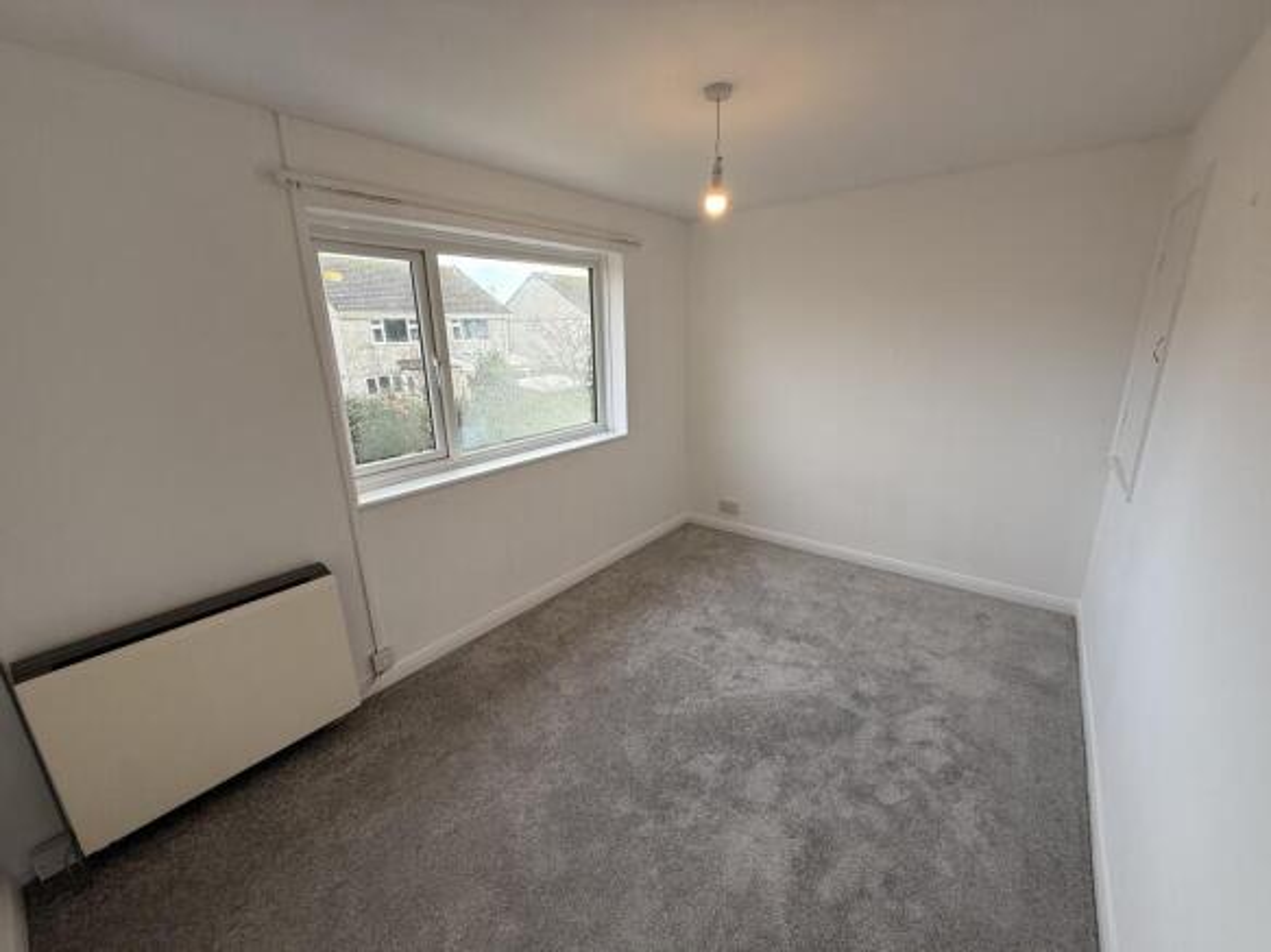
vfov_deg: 85.7
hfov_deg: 102.1
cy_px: 476
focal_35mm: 14
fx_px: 514
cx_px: 636
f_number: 2.2
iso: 80
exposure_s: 1/99
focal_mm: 2.22
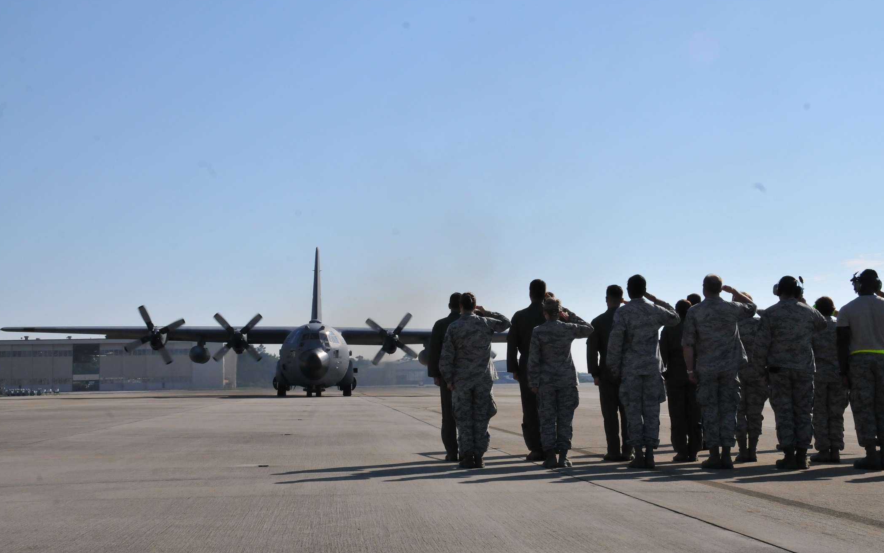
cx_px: 444
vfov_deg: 23.1
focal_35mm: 56
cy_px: 287
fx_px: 1349
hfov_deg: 36.3
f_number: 16
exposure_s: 1/1000
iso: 800
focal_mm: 36
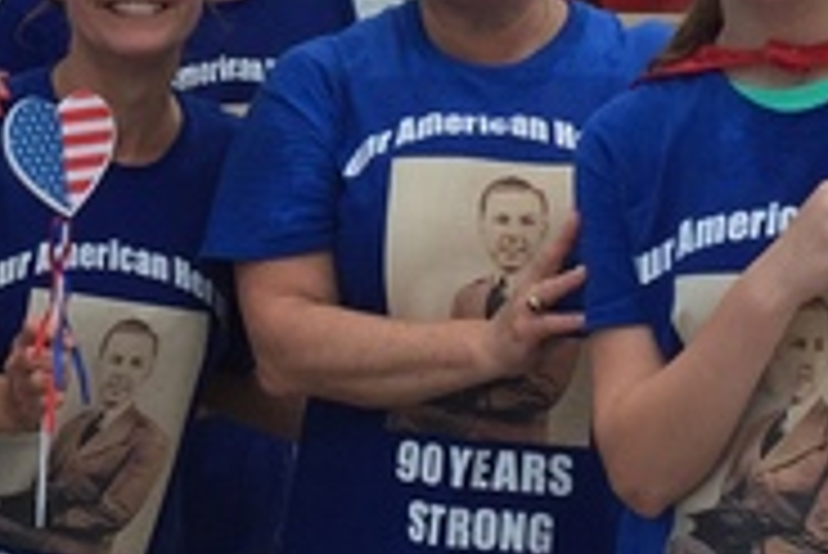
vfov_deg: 11.5
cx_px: 54
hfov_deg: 17.0
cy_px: 9
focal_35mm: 118
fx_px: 2716
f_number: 2.2
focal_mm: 4.15
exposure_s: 1/920
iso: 32
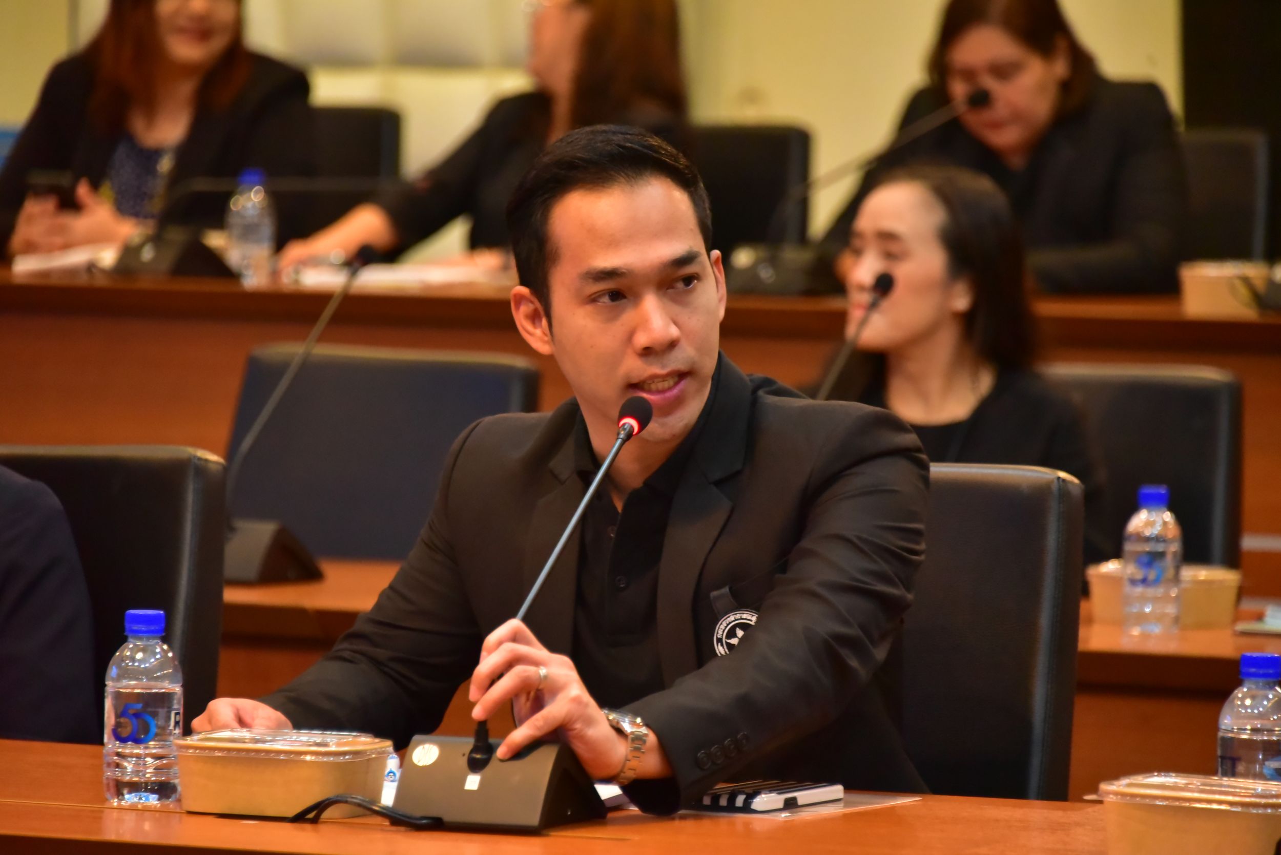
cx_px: 640
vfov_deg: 6.0
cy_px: 428
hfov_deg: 8.9
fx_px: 8187
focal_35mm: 230
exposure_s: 1/125
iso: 8000
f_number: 5.6
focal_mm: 230
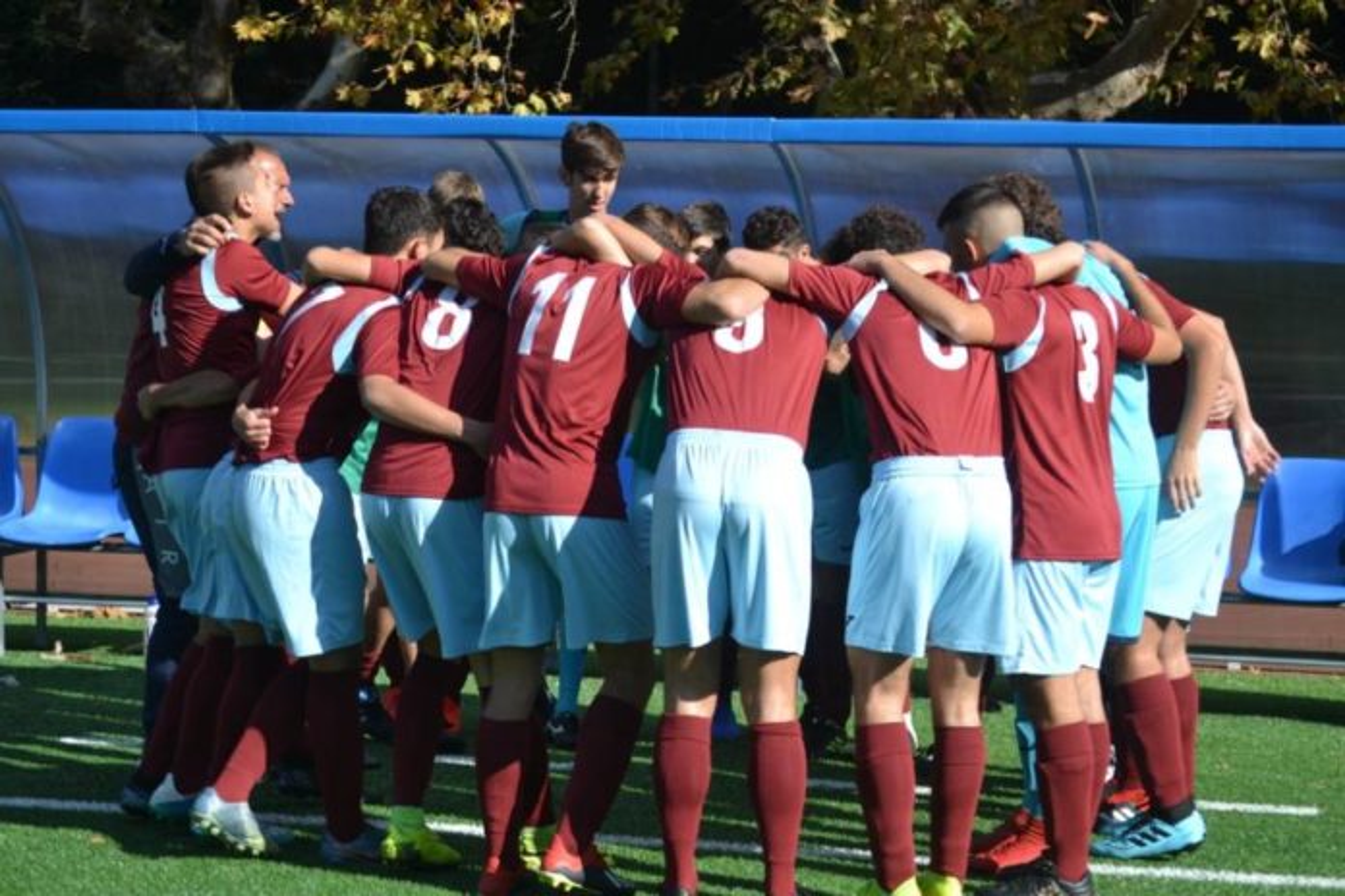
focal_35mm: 93
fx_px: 3474
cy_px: 448
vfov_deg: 14.7
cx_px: 672
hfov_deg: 21.9
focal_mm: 62
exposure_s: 1/1600
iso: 400
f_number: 5.6
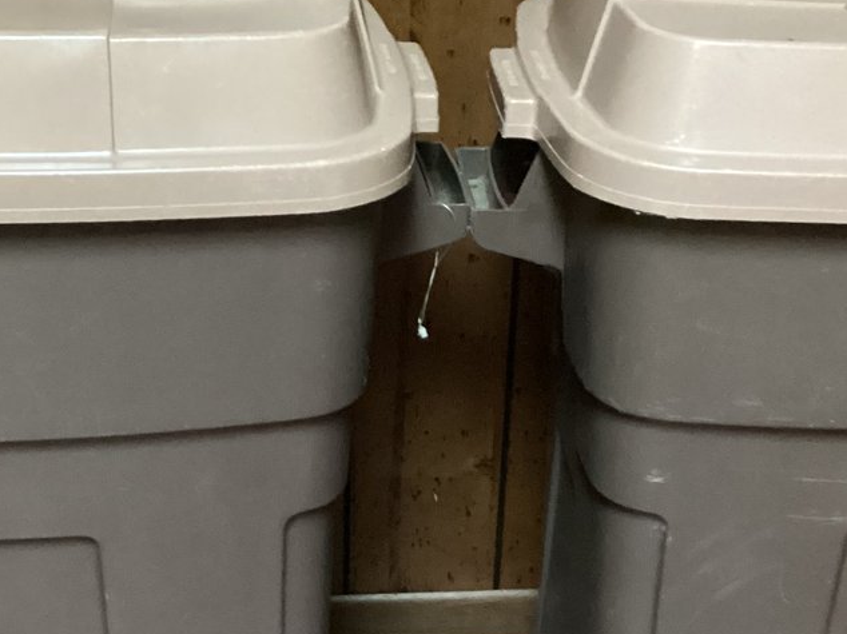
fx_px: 1810
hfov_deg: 26.3
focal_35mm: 74
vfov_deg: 19.8
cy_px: 440
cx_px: 428
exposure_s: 1/24
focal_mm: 3.3
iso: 640
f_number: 2.4
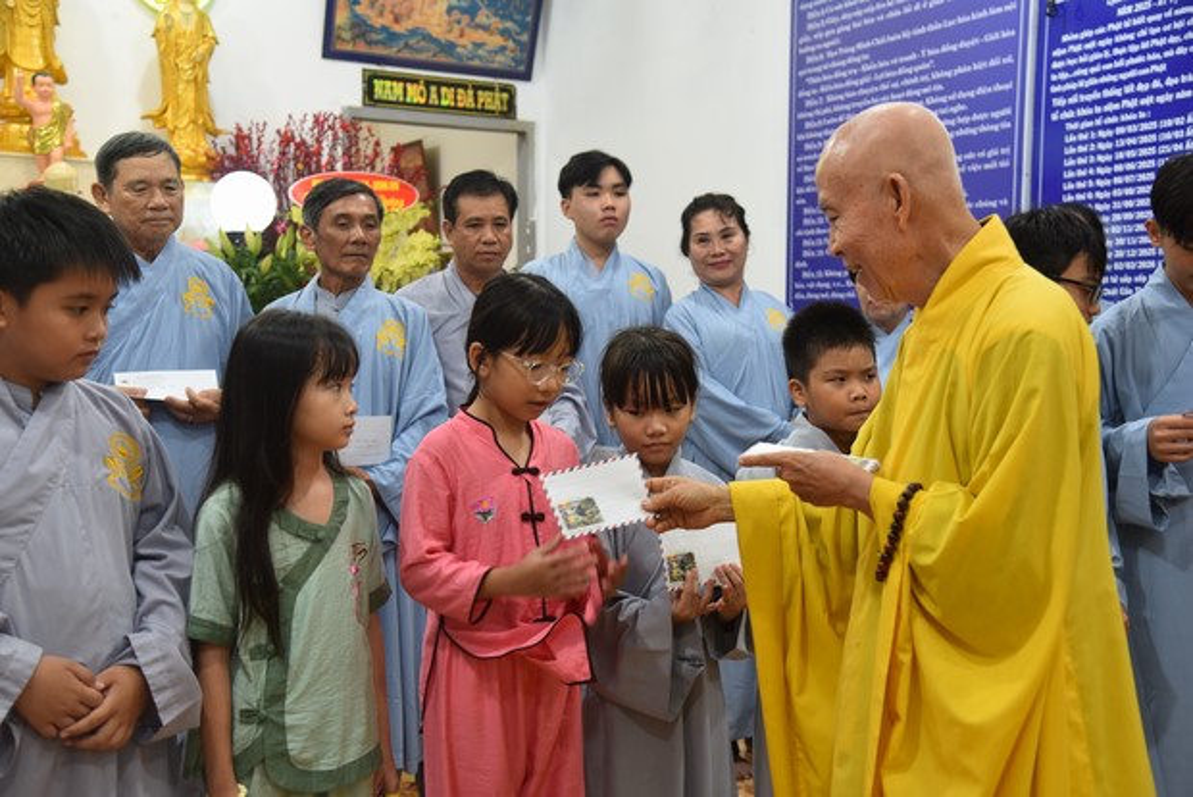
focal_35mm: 46
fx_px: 1525
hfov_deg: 42.7
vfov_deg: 29.3
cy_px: 398
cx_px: 596
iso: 720
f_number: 4
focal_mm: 46
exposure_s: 1/60
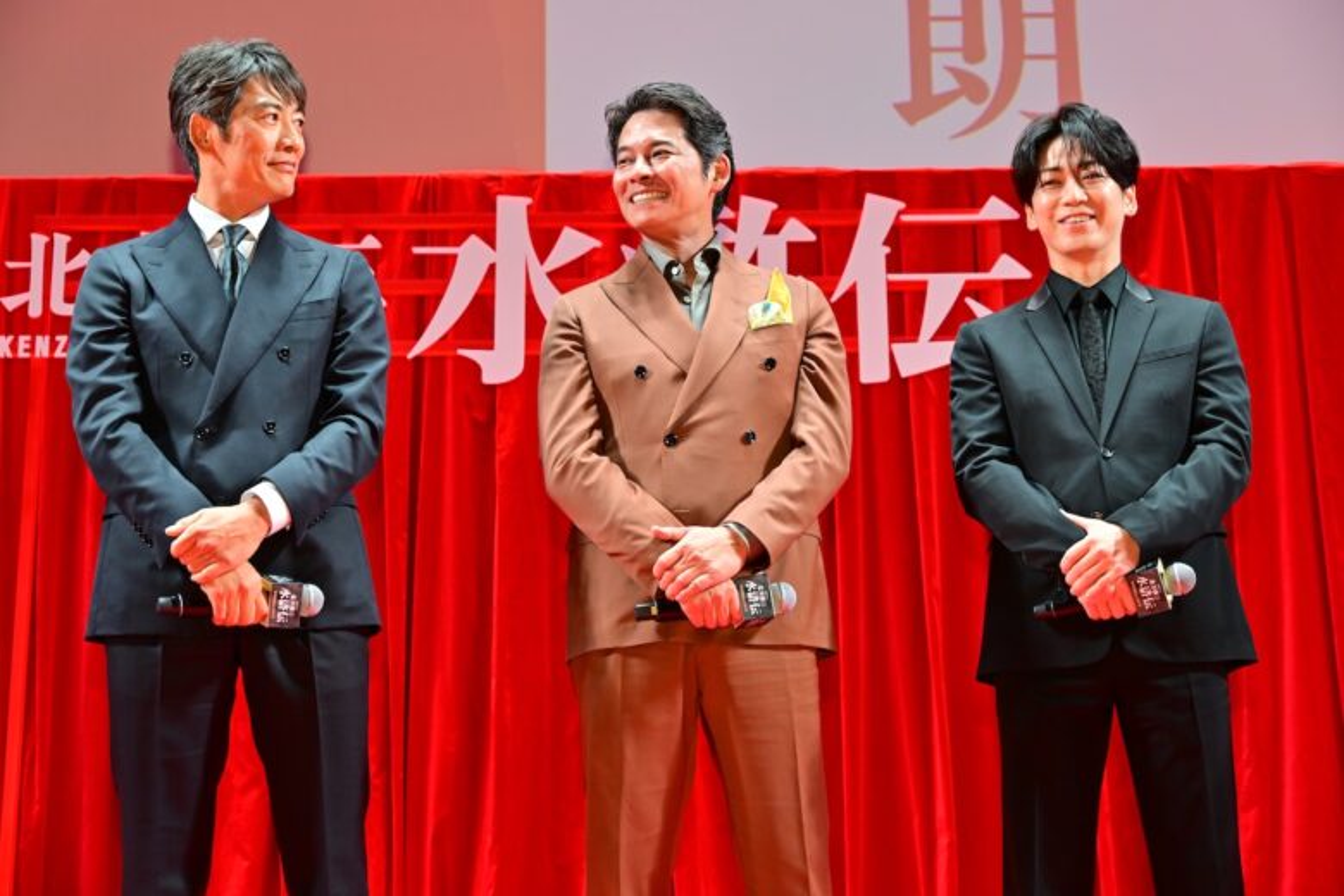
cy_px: 448
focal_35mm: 65
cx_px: 672
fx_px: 2426
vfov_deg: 20.9
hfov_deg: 31.0
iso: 1600
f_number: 6
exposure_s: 1/200
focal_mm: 65
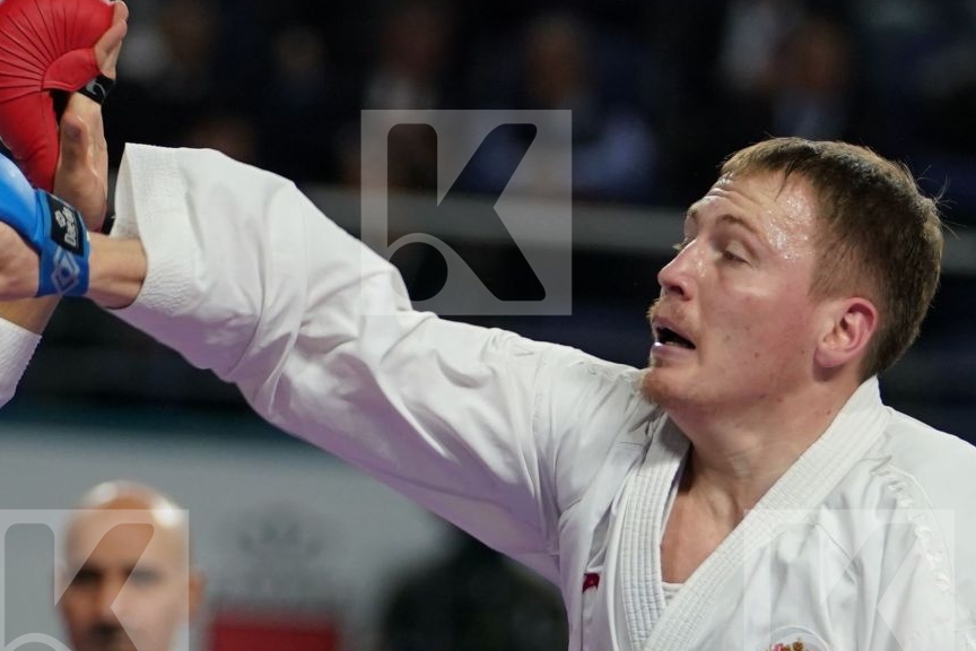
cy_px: 613
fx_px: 15750
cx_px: 467
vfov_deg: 2.4
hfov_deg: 3.5
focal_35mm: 581
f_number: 2.8
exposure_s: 1/1000
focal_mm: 186
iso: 1250
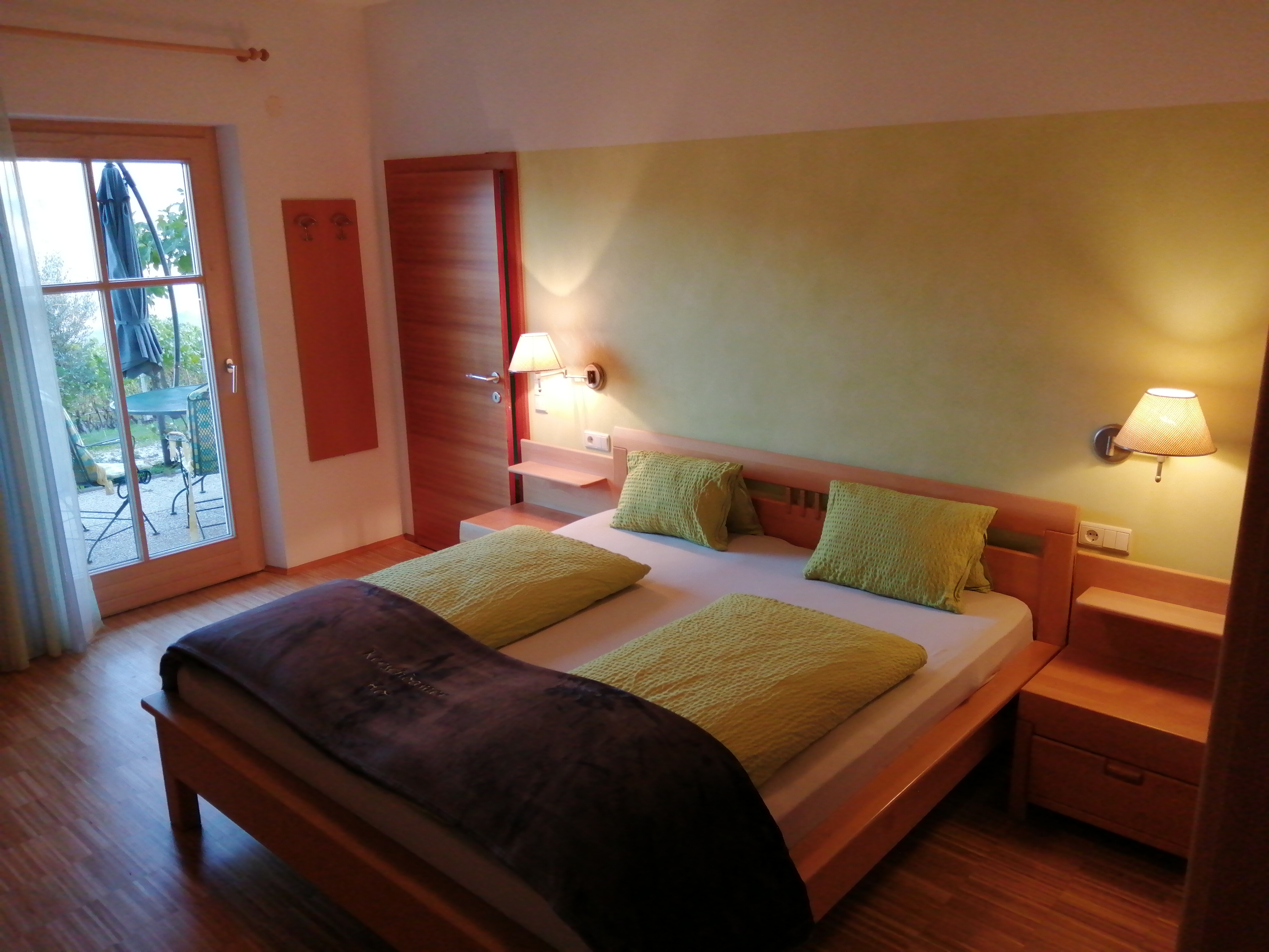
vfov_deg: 53.1
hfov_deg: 67.3
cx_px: 634
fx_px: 953
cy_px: 476
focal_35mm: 26
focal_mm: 3.6
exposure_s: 1/100
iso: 160
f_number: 1.8
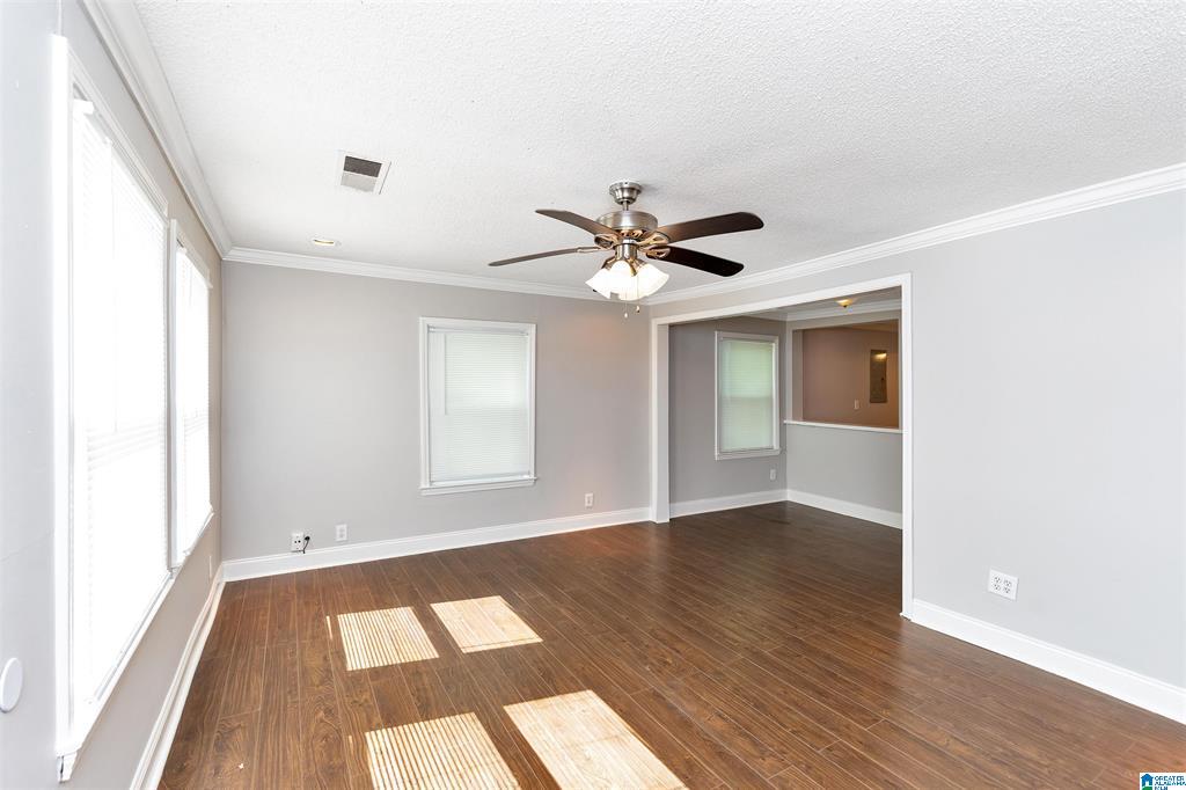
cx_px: 593
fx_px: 461
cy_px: 395
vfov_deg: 81.2
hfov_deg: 104.3
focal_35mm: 14
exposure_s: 1/125
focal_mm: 14
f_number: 5
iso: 800
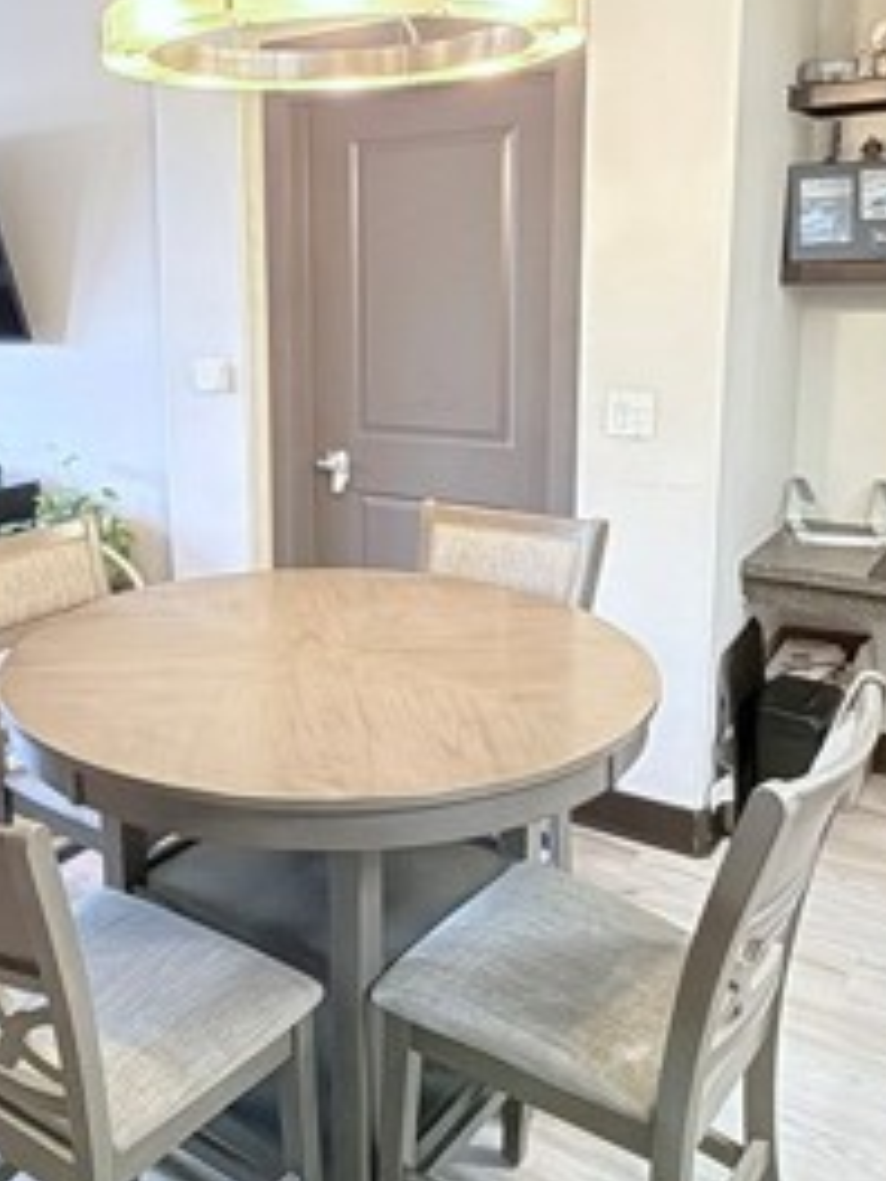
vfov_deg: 53.6
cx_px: 237
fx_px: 1160
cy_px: 474
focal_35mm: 34
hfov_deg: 40.8
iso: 800
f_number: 2.2
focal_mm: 2.22
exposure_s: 1/60
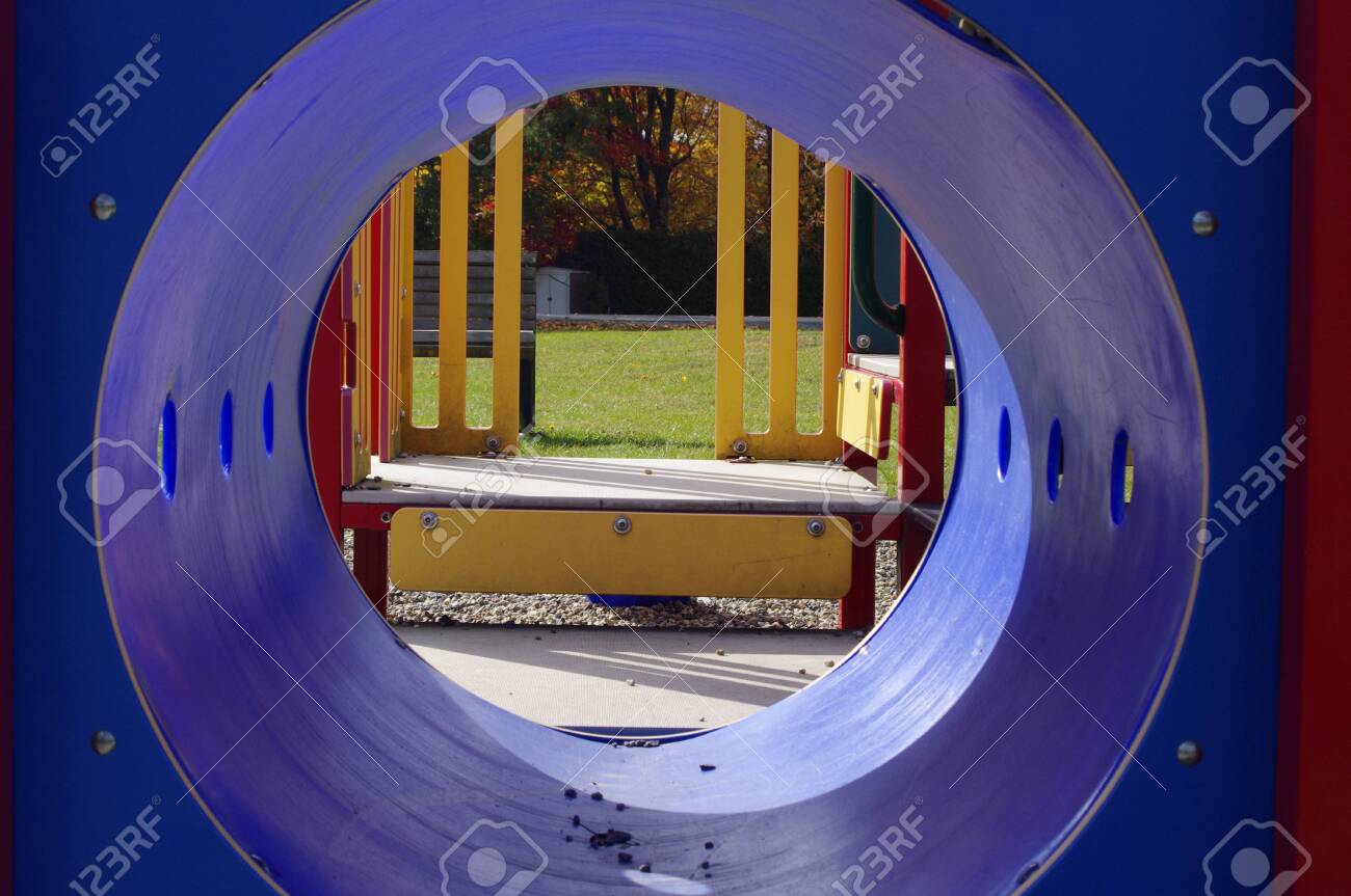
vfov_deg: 20.3
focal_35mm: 67
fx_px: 2511
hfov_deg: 30.1
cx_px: 676
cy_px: 448
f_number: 11
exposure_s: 1/200
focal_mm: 45
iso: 250
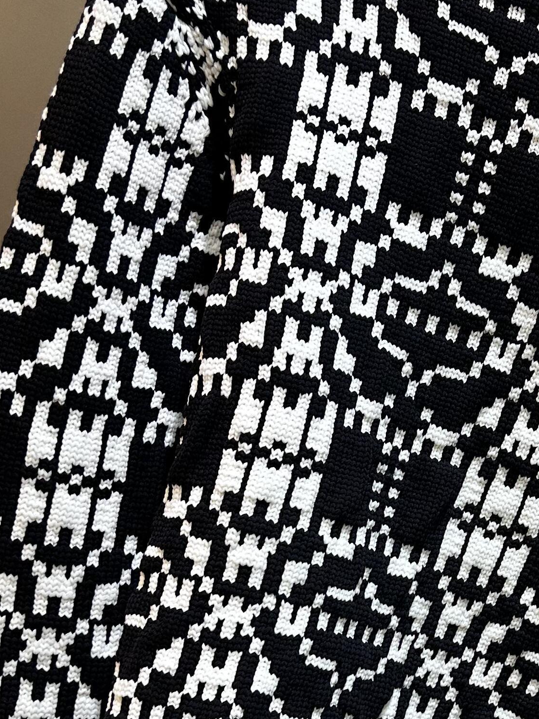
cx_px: 531
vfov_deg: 27.5
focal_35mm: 70
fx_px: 1454
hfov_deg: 20.4
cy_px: 513
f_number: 1.5
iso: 80
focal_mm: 5.7
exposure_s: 1/120
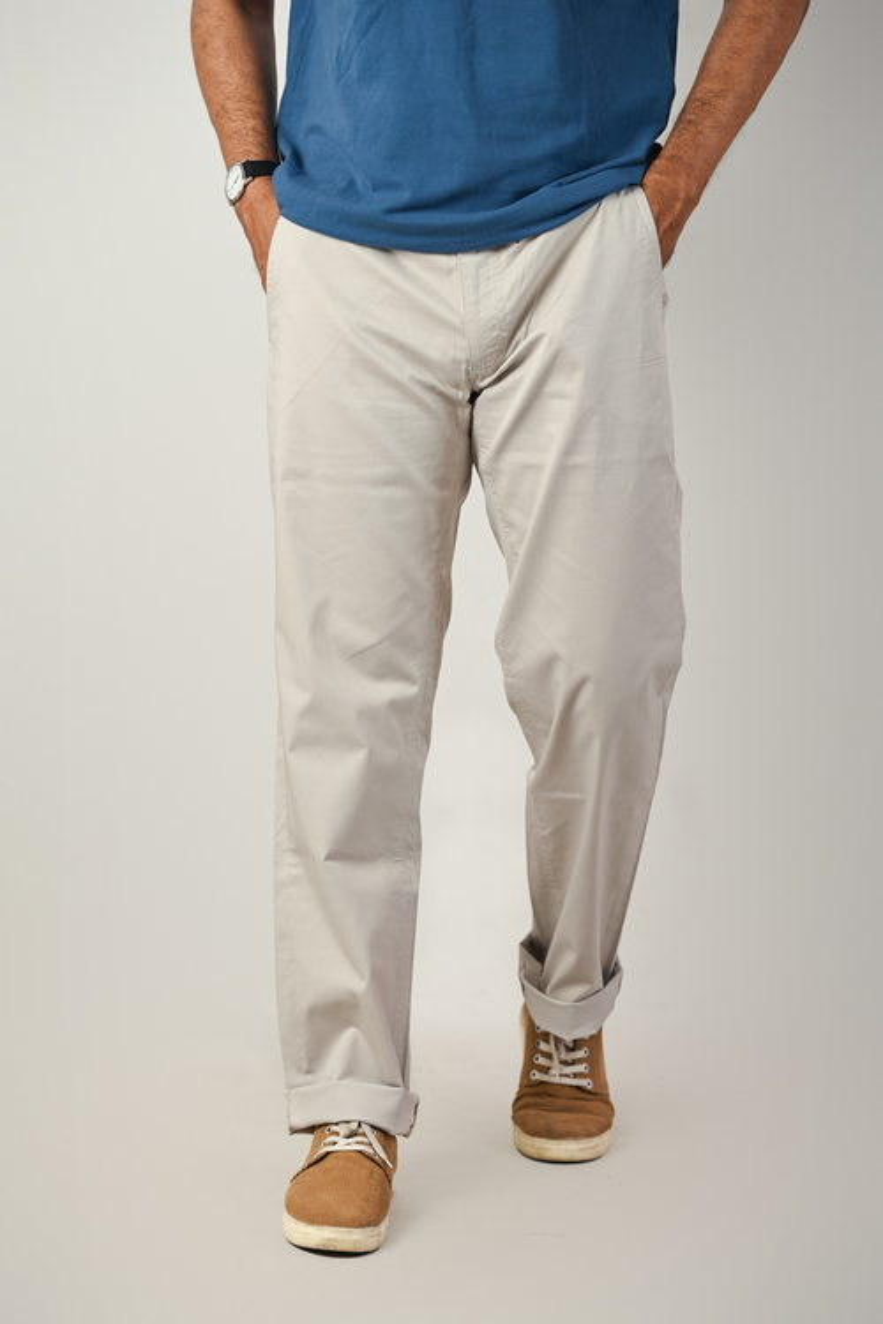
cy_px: 662
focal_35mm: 125
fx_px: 4599
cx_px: 442
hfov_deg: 11.0
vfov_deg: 16.4
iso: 100
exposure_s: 1/160
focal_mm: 125
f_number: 4
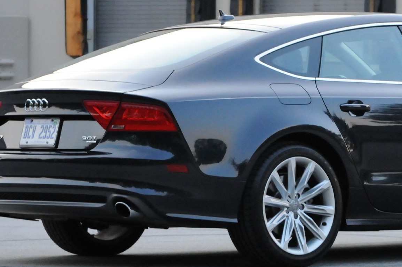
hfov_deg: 9.0
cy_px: 98
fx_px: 2532
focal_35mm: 227
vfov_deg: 6.0
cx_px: 346
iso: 2000
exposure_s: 1/100
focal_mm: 70
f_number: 5.6
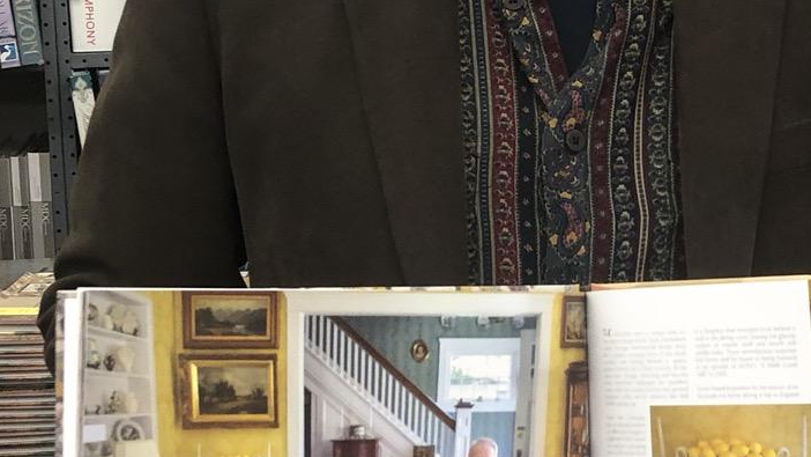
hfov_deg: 23.8
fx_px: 1914
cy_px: 146
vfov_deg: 13.6
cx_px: 552
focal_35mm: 89
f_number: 1.8
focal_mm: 3.99
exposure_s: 1/24
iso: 40
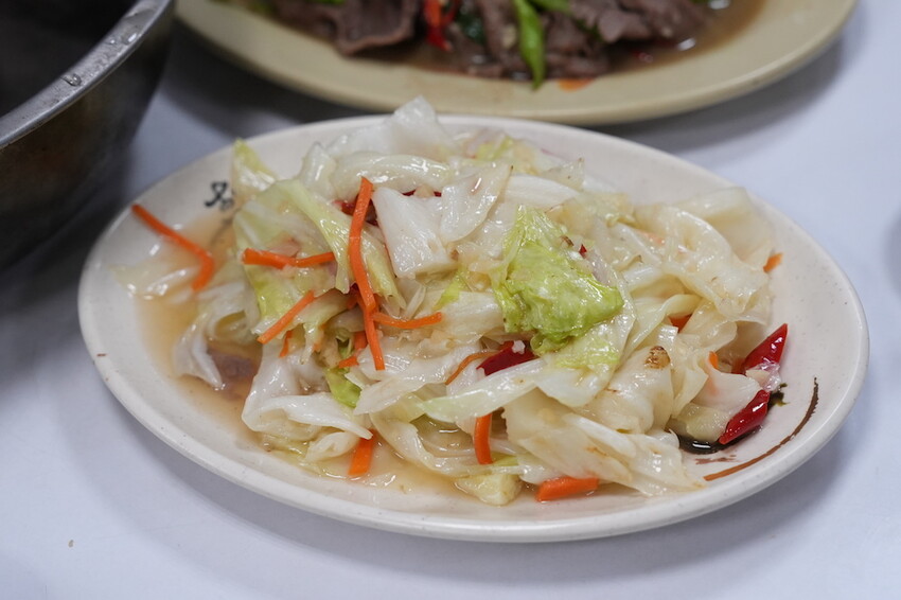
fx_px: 1876
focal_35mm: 75
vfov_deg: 18.2
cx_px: 450
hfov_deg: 27.0
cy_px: 300
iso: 1600
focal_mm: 50
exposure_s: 1/100
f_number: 4.5
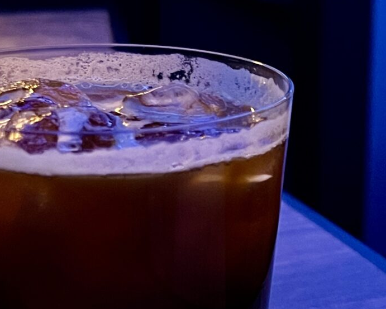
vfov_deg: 16.3
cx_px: 387
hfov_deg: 19.8
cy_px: 102
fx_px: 1074
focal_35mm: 94
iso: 800
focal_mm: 5.7
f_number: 1.5
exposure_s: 1/29
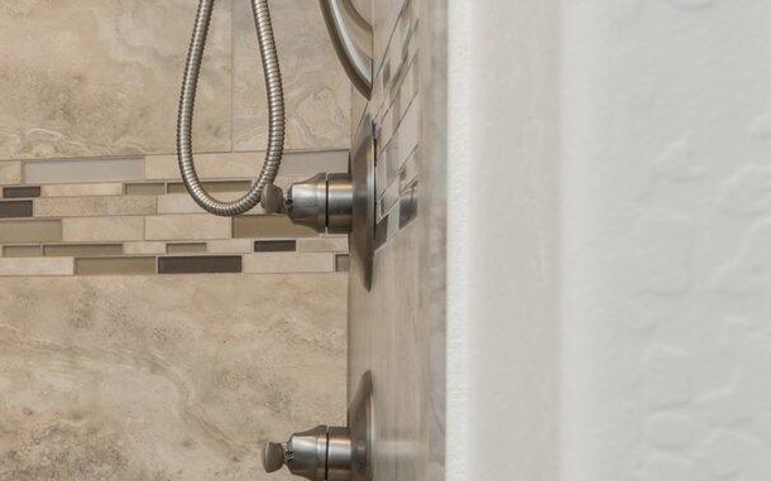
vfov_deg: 19.4
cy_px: 341
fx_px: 1401
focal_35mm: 67
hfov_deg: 24.2
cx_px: -383
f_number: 8
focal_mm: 19.5
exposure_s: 1/40
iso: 320
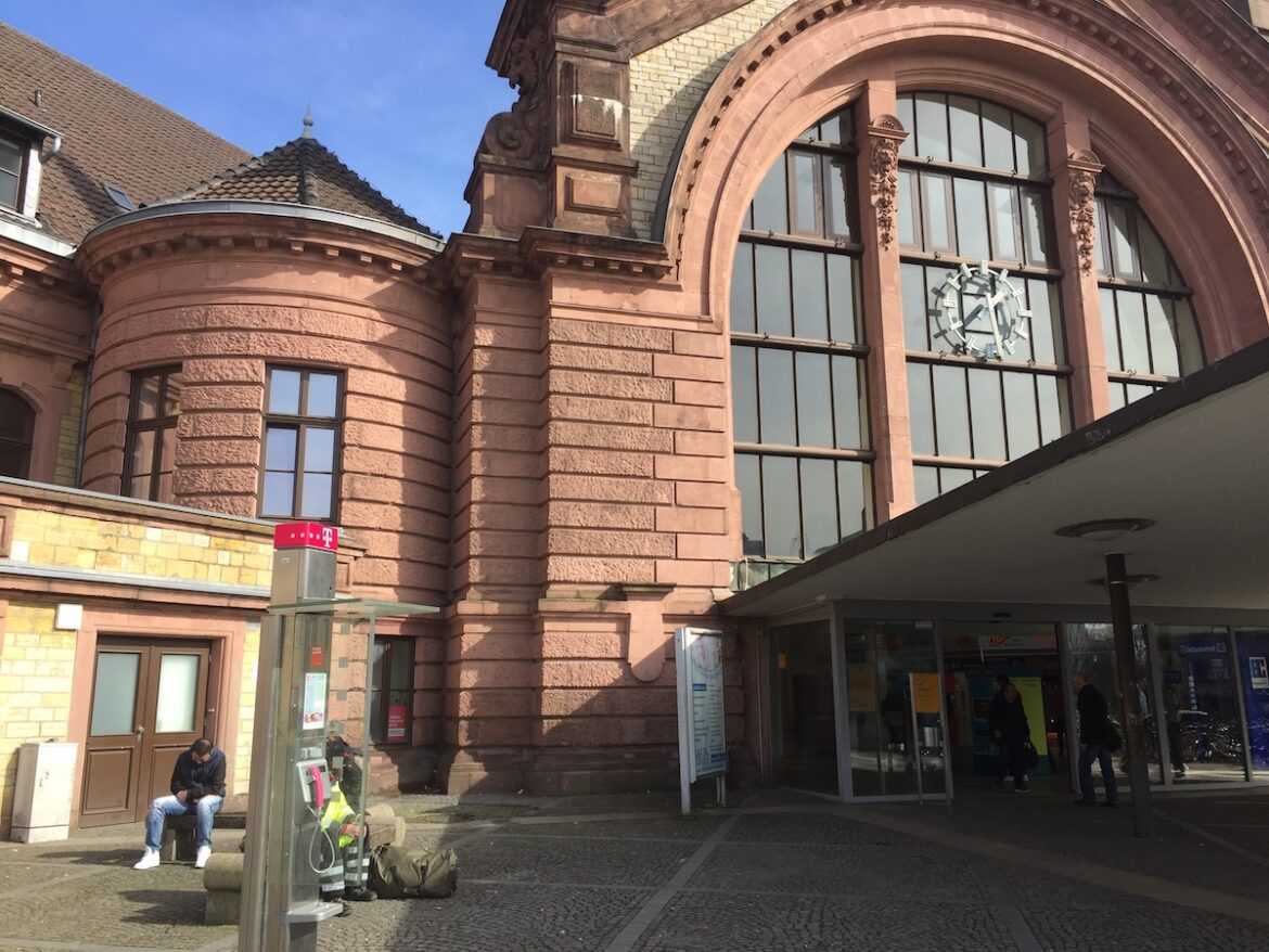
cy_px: 476
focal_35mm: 29
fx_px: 1063
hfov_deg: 61.6
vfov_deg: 48.2
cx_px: 634
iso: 32
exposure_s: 1/807
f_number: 2.2
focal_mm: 4.15
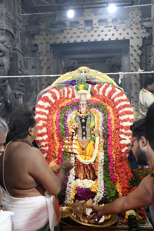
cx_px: 77
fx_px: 250
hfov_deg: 34.2
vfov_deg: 49.6
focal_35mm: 39
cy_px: 116
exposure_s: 1/100
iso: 8000
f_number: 7.1
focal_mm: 26
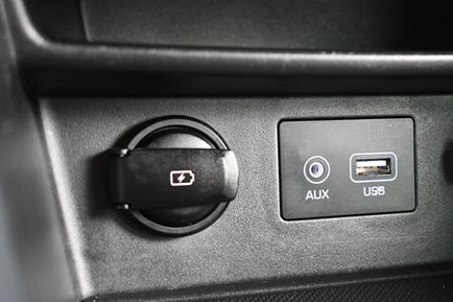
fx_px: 780
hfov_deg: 32.1
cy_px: 159
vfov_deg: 21.9
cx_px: 300
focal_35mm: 62
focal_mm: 28
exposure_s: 1/80
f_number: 4.2
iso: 3200
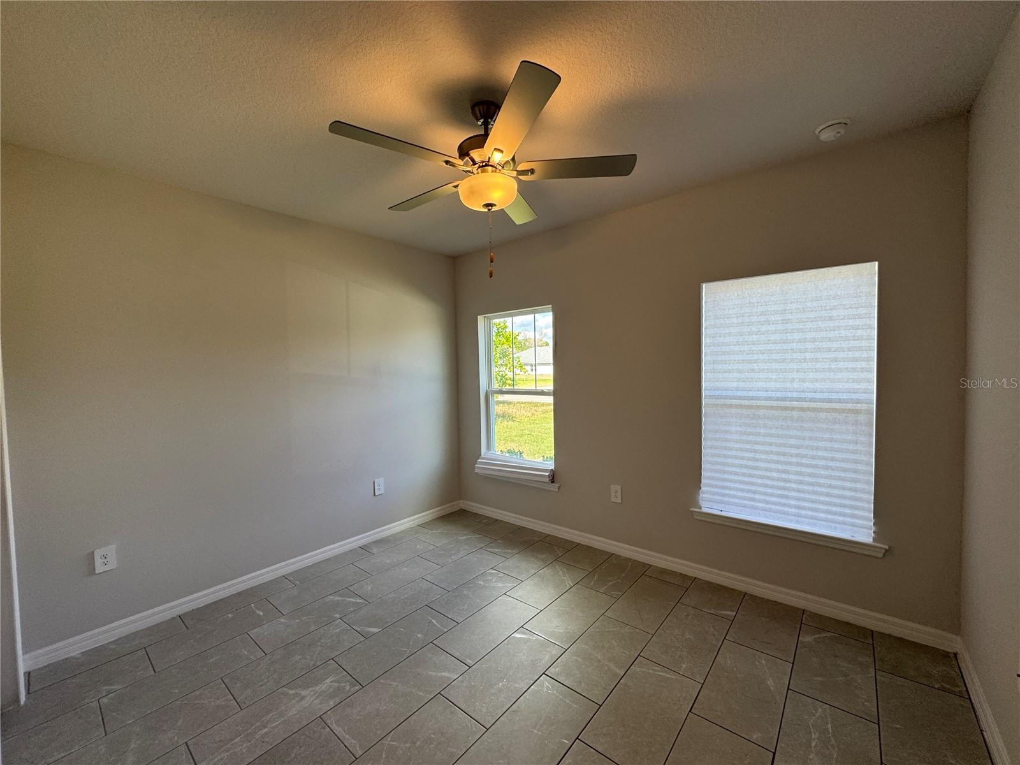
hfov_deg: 102.1
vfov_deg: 85.7
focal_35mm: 14
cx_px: 510
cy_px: 382
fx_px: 413
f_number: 2.2
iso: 80
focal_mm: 2.22
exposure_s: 1/120
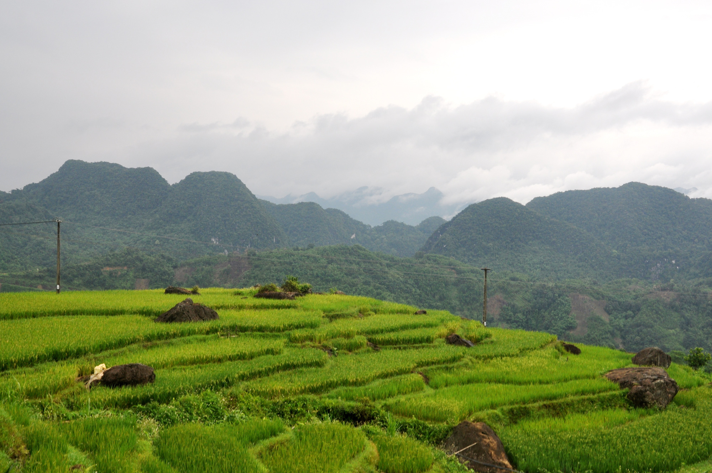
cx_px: 356
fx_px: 830
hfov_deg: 46.5
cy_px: 236
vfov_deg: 31.8
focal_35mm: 42
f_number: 9
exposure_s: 1/320
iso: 320
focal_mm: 28
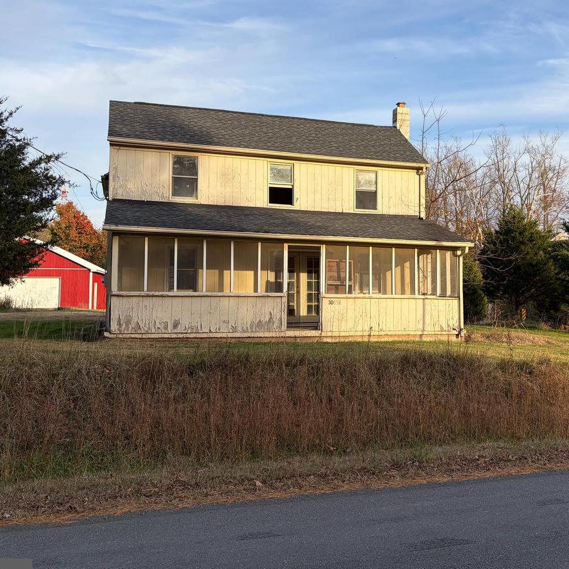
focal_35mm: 37
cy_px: 251
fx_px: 688
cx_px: 379
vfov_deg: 44.8
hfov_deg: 44.3
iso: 50
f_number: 1.6
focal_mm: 5.96
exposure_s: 1/1626
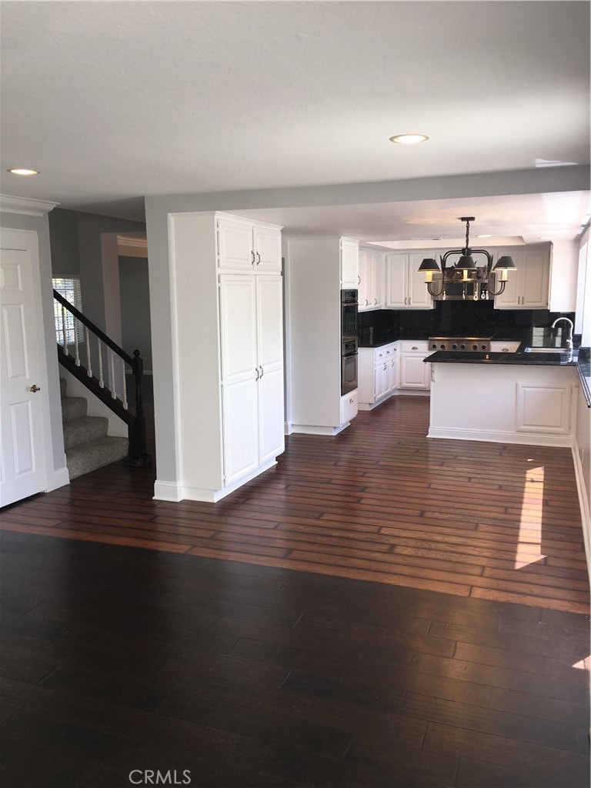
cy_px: 394
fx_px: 660
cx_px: 296
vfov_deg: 61.7
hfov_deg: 48.2
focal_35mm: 29
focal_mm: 4.15
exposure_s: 1/60
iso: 25
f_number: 2.2
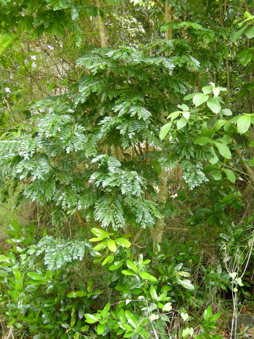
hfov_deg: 40.7
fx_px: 342
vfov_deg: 52.6
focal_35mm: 35
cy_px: 170
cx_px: 127
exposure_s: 1/49.8
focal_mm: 7.5
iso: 102
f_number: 2.7
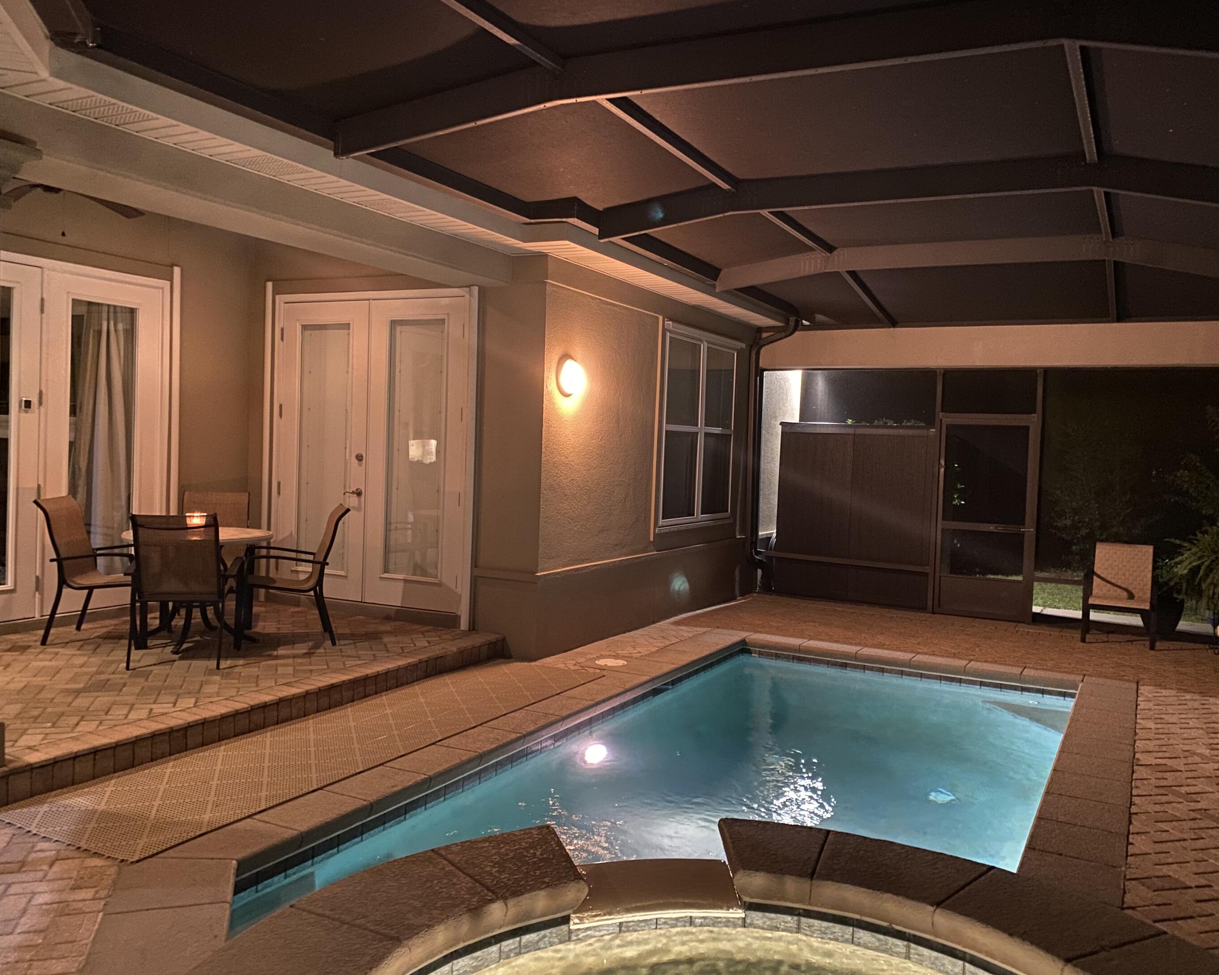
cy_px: 475
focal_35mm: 28
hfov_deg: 62.2
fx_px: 1010
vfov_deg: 51.5
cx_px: 625
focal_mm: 4.25
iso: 500
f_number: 1.8
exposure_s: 1/12
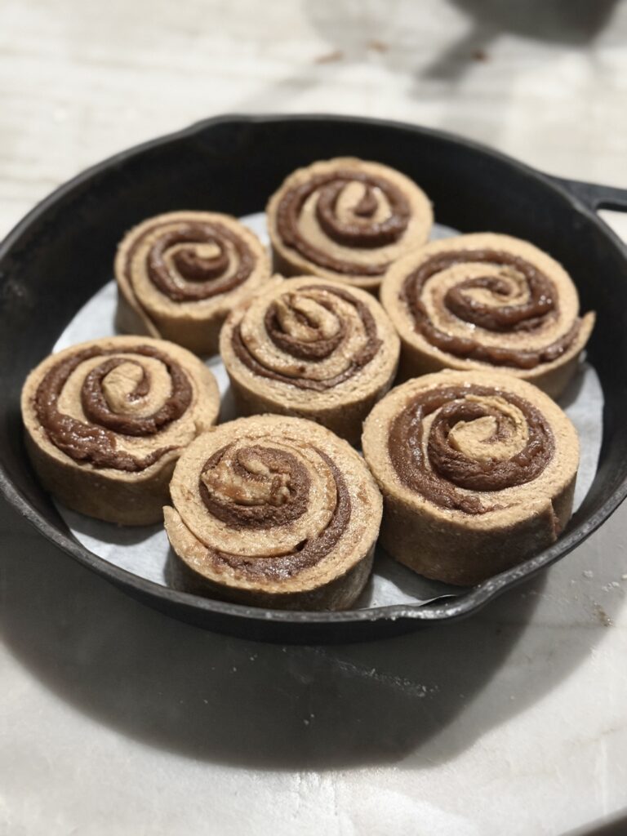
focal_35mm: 48
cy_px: 418
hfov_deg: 30.3
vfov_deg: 39.7
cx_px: 314
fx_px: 1159
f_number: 1.78
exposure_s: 1/30
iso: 640
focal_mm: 6.76
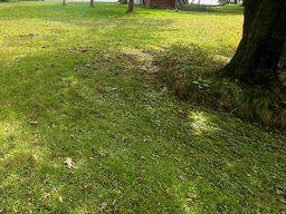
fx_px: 215
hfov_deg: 60.1
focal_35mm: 26
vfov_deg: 49.7
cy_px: 40
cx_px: 45
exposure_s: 1/426
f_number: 1.8
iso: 32
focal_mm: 1.57
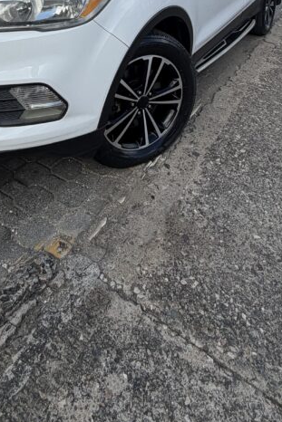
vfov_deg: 48.1
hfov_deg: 41.0
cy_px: -3
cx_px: 119
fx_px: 376
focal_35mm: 32
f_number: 2.2
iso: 32
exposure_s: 1/770
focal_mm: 2.22
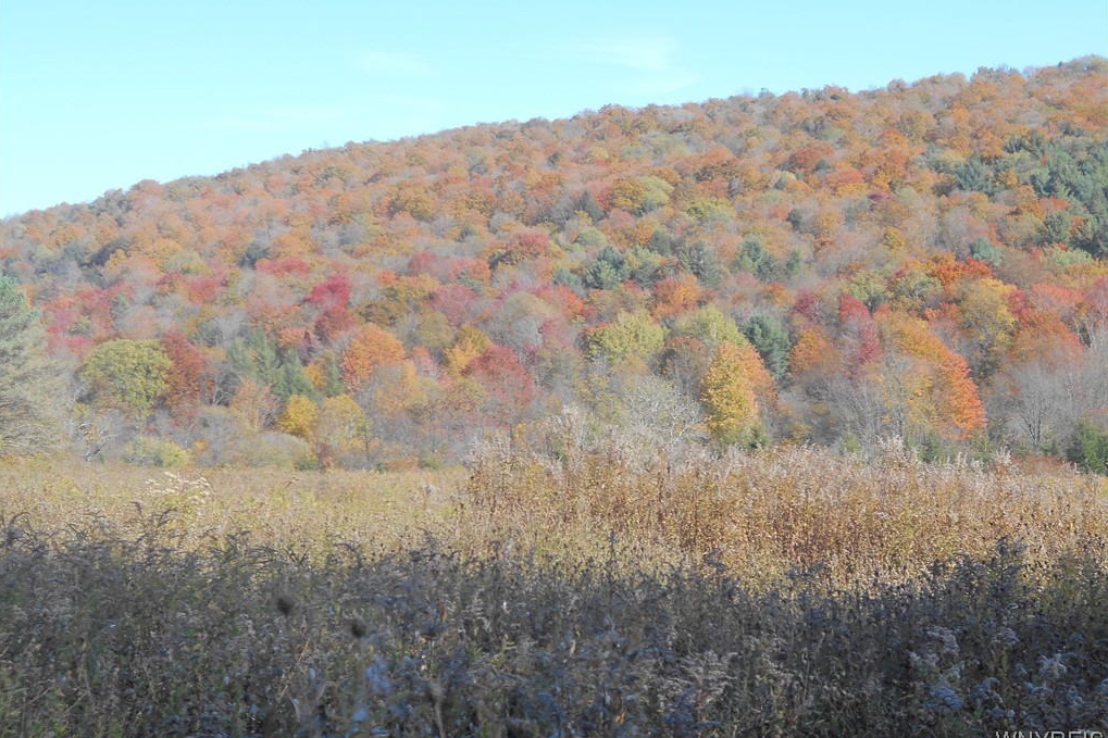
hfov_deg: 29.2
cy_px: 348
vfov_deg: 19.7
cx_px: 552
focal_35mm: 69
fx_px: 2123
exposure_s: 1/200
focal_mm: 11.6
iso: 80
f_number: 5.3
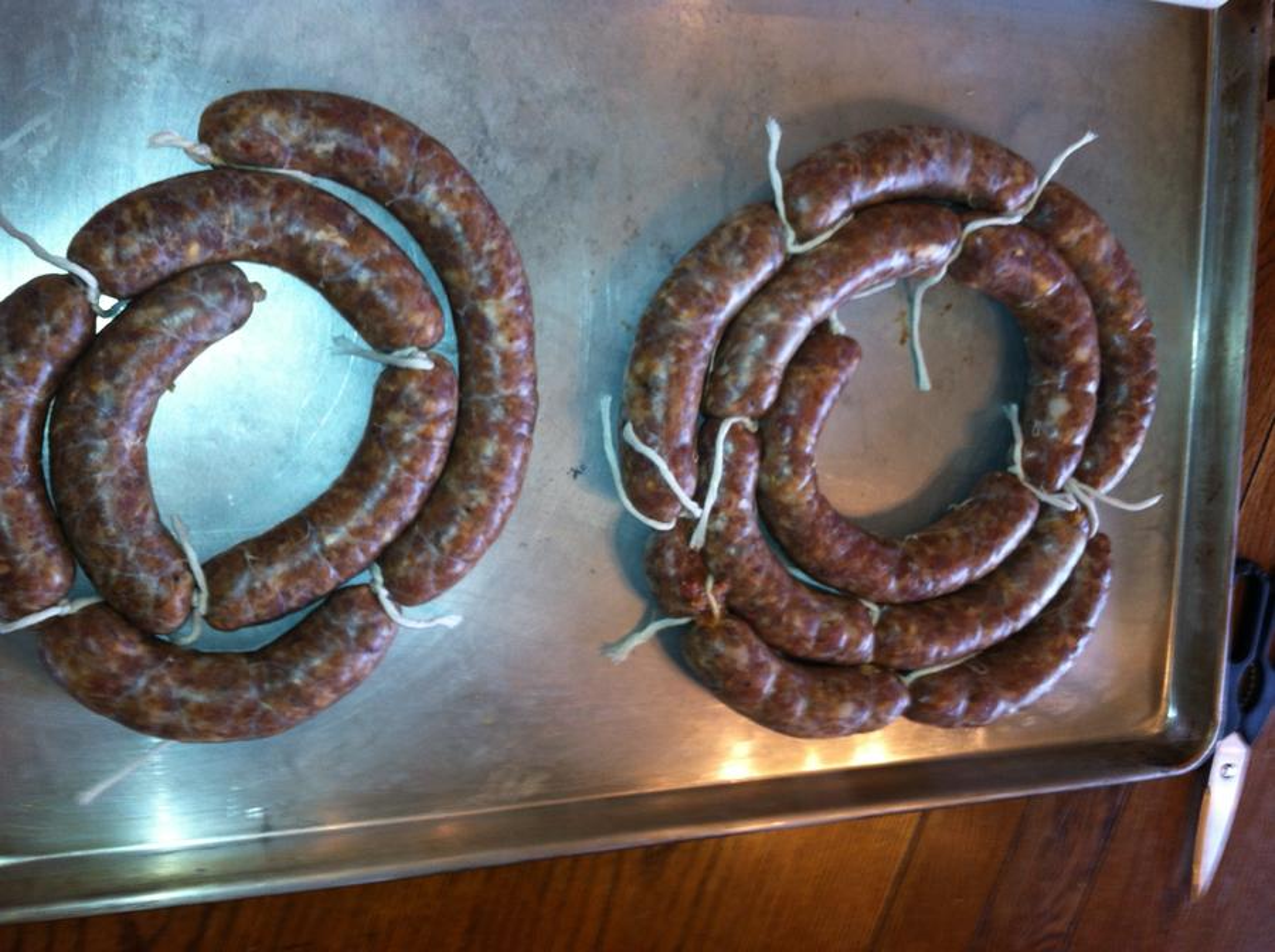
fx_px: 1287
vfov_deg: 40.6
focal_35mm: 35
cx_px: 638
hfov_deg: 52.7
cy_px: 476
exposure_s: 1/21
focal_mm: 3.85
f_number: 2.8
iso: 80
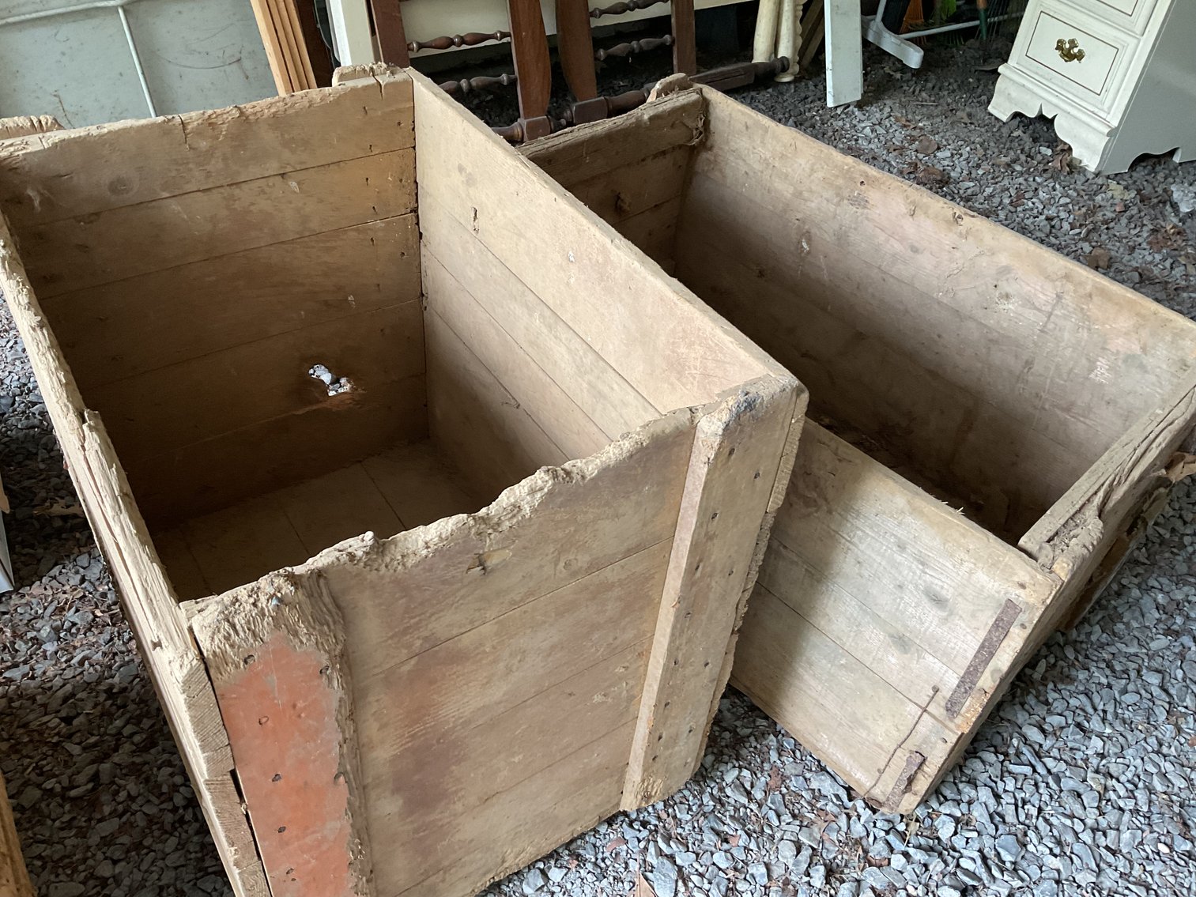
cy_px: 448
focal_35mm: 29
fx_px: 1002
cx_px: 598
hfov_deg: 61.7
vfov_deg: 48.2
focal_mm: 3
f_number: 1.8
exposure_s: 1/60
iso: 80
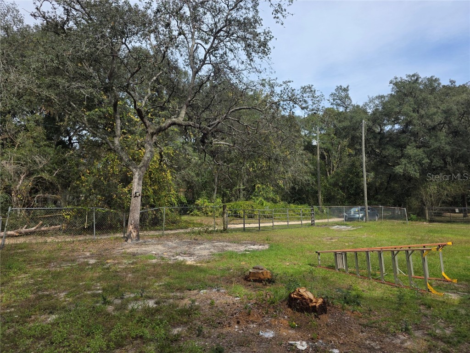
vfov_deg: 58.9
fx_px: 312
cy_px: 176
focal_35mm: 23
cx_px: 235
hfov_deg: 73.9
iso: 80
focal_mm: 6.3
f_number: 1.7
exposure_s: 1/3972
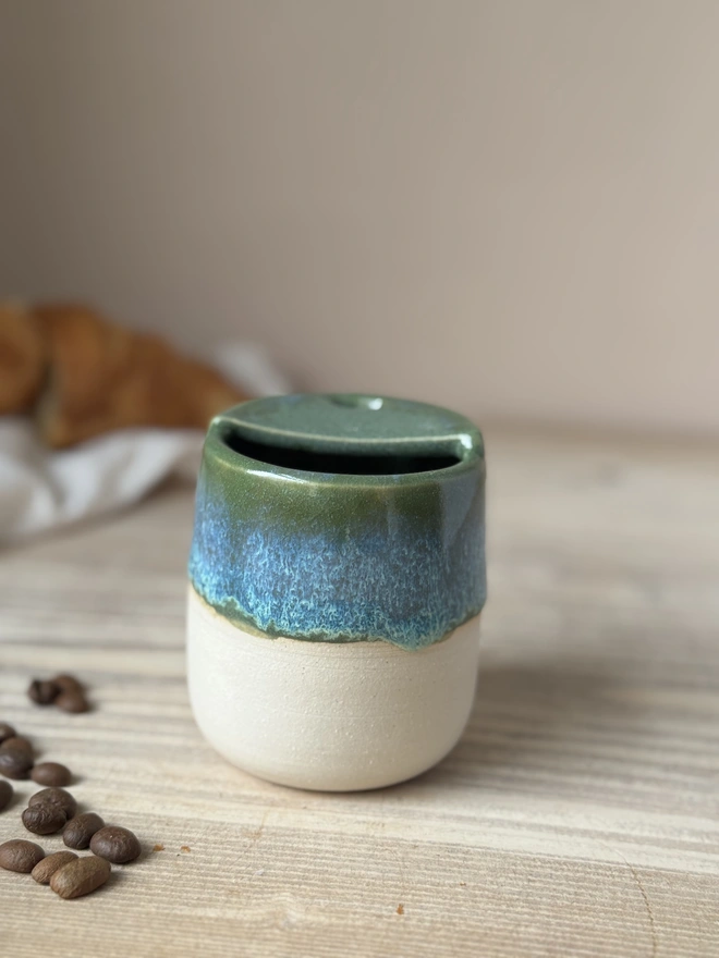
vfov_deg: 39.7
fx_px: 1329
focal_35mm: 48
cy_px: 479
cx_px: 360
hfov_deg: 30.3
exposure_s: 1/113
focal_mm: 6.76
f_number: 1.78
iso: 100
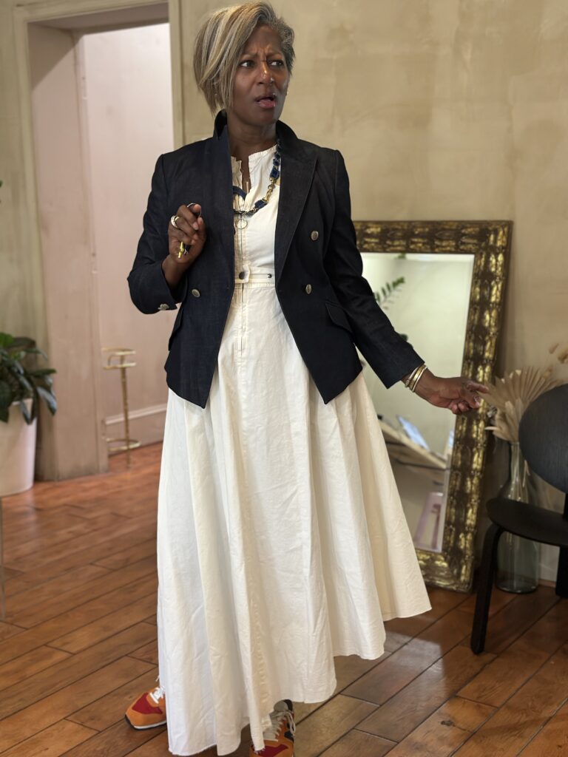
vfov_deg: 39.7
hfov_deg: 30.3
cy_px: 378
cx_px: 284
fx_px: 1050
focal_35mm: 48
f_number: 1.78
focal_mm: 6.86
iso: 250
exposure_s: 1/60
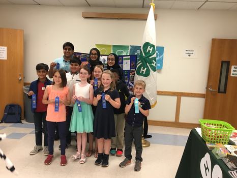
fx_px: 199
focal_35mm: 29
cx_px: 118
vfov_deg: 48.3
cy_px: 89
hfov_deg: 61.6
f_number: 2.2
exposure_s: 1/30
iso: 80
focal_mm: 4.15
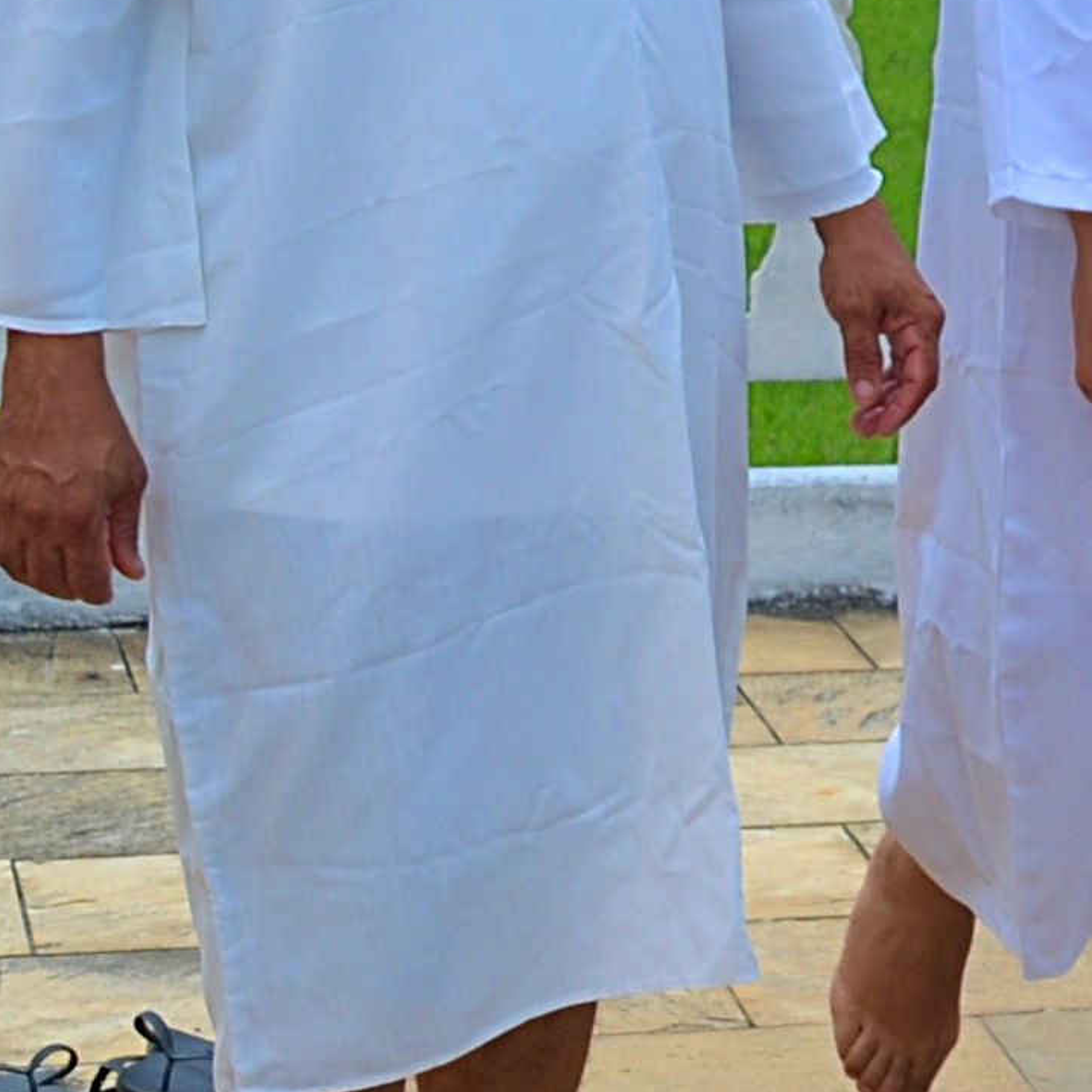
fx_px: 6424
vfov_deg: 9.7
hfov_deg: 8.4
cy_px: 951
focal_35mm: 180
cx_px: 3063
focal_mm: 22
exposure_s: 1/250
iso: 100
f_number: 8
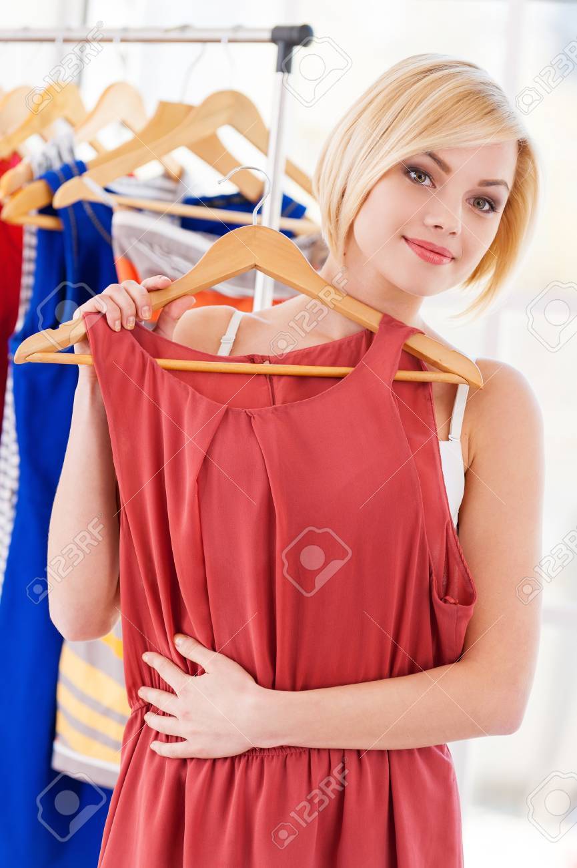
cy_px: 434
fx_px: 3370
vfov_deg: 14.7
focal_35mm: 140
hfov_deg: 9.8
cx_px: 288
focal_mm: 140
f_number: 5
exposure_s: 1/100
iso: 200
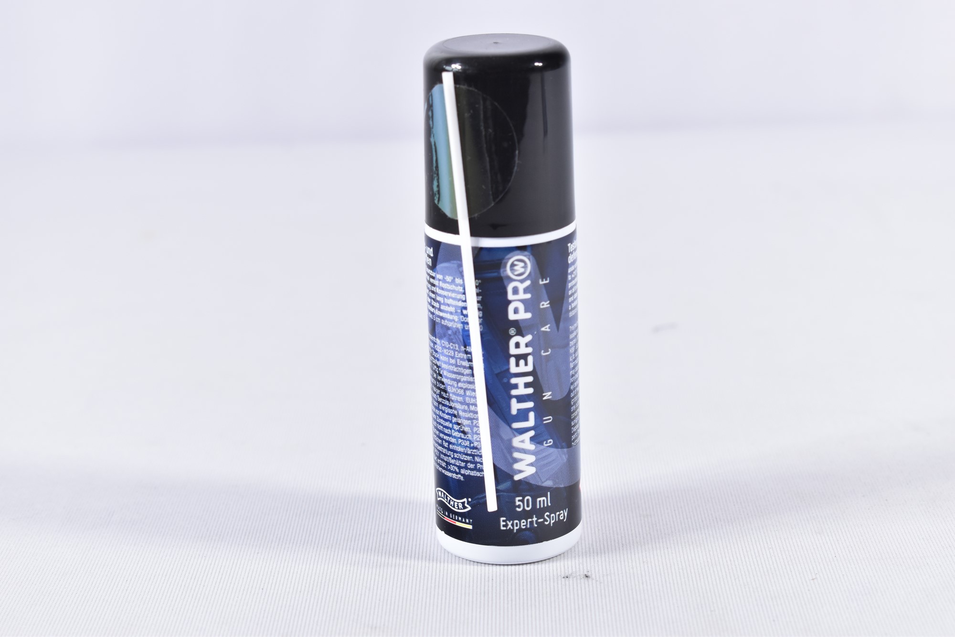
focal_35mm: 78
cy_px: 318
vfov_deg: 17.5
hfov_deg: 26.0
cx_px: 478
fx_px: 2069
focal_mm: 52
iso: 640
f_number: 5.6
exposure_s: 1/40
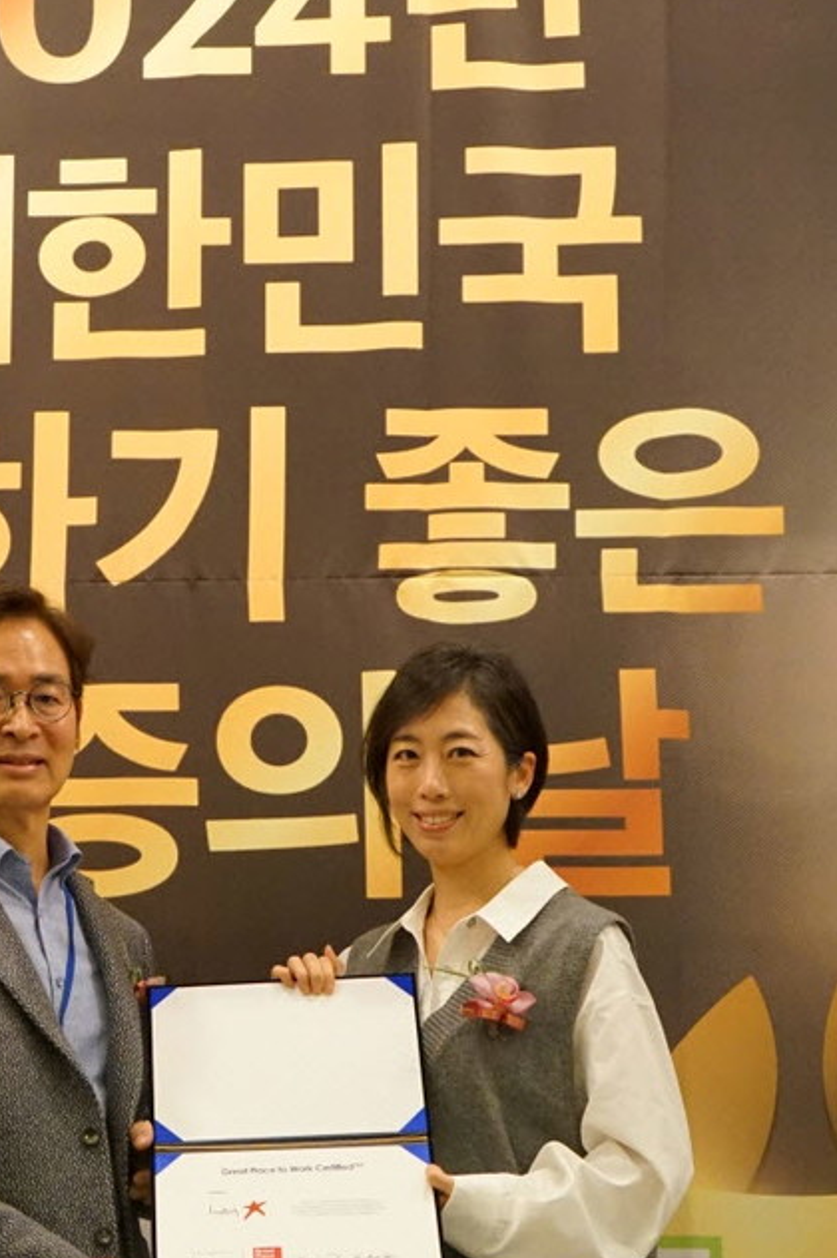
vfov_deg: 25.3
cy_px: 787
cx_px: 169
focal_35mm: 80
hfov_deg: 16.9
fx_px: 2793
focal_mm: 35
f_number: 4
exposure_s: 1/160
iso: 5000
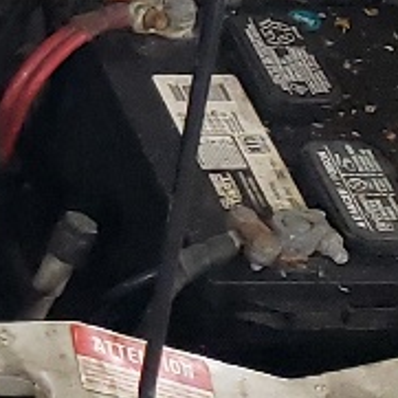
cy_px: -165
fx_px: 2641
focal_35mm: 203
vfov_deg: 8.5
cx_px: -662
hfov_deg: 7.8
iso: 305
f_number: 1.5
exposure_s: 1/30
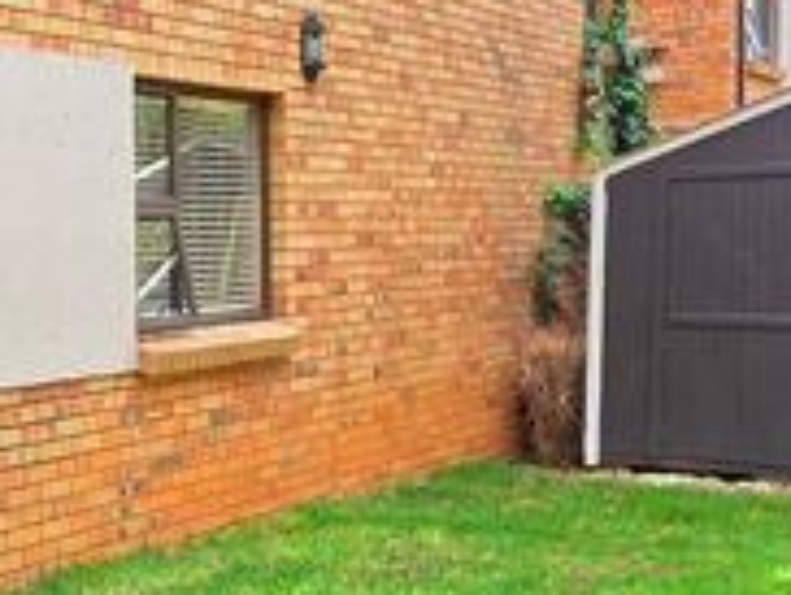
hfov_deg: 28.4
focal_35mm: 57
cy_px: 339
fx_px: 1304
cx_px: -209
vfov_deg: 25.7
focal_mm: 2.2
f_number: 1.9
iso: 40
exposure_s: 1/182
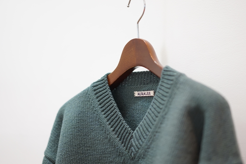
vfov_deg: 21.9
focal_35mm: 62
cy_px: 87
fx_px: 424
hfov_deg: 32.4
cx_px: 132
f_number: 1.8
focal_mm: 55
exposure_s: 1/60
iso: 320
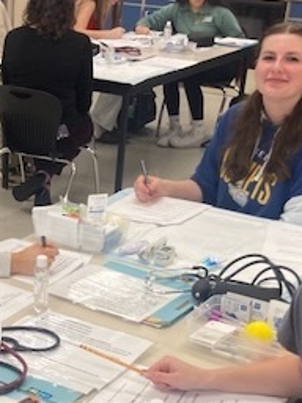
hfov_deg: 20.6
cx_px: 33
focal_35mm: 70
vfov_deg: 27.1
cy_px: 337
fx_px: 814
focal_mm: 3.99
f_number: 1.8
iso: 80
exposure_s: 1/60
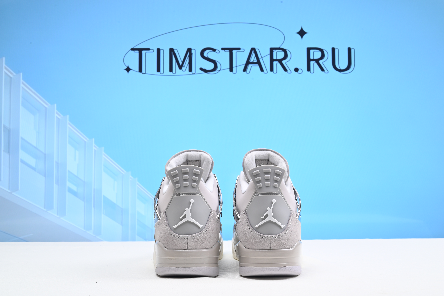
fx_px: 531
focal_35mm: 43
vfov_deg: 31.2
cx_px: 222
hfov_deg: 45.4
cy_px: 148
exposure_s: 1/2
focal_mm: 43
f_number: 16
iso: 100
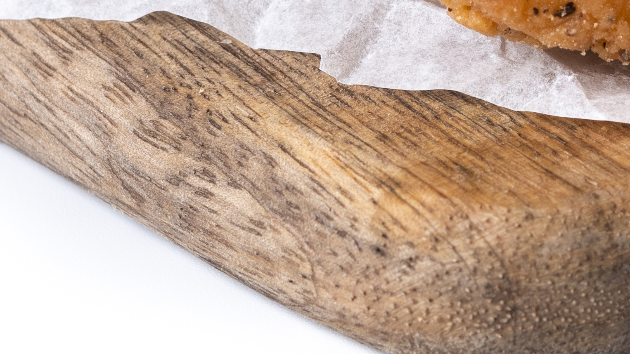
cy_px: -238
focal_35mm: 344
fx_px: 5746
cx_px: 794
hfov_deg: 6.2
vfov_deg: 3.5
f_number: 9
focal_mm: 60
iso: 100
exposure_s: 1/200
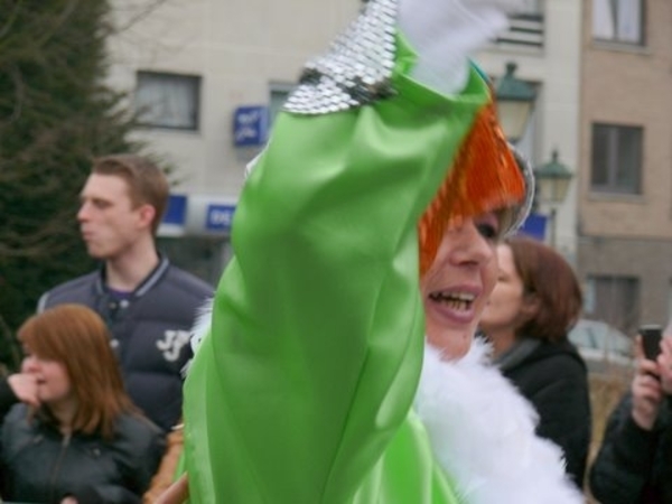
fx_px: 2834
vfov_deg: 10.2
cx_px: 336
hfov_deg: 13.5
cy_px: 252
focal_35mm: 146
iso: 100
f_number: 4
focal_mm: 30.9
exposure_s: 1/125
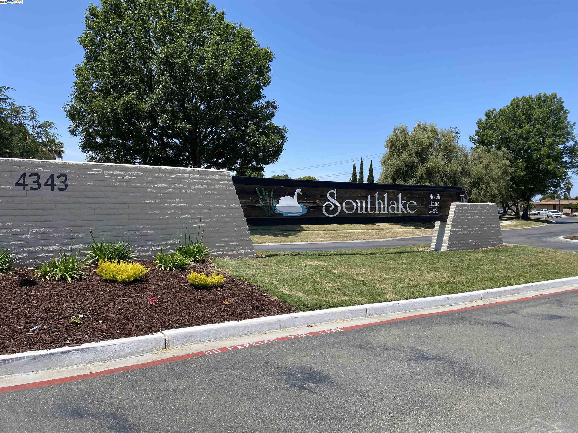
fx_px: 434
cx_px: 289
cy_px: 216
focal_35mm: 26
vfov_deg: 53.1
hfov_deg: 67.3
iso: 32
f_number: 1.8
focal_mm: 4.25
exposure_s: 1/2571
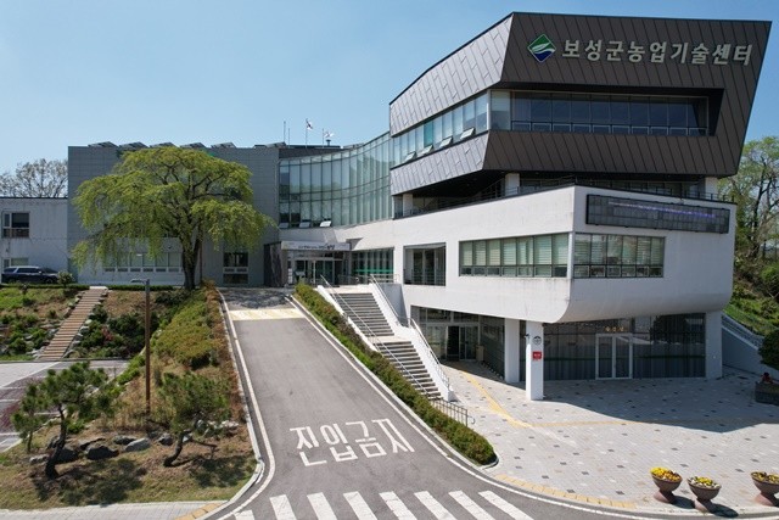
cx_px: 390
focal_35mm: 22
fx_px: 476
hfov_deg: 78.6
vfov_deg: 57.3
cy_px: 260
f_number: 2.8
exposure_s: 1/2500
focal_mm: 8.38
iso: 130
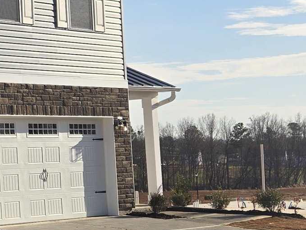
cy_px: 106
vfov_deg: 14.2
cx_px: -184
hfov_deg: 16.7
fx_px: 920
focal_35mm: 104
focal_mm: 5.4
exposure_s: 1/2128
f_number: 1.8
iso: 25
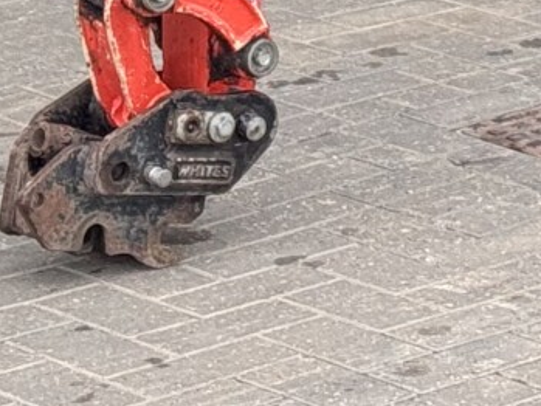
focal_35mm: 275
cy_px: -738
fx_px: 4299
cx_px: 978
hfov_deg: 7.0
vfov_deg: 5.2
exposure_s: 1/152
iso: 50
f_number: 1.78
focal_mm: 6.76
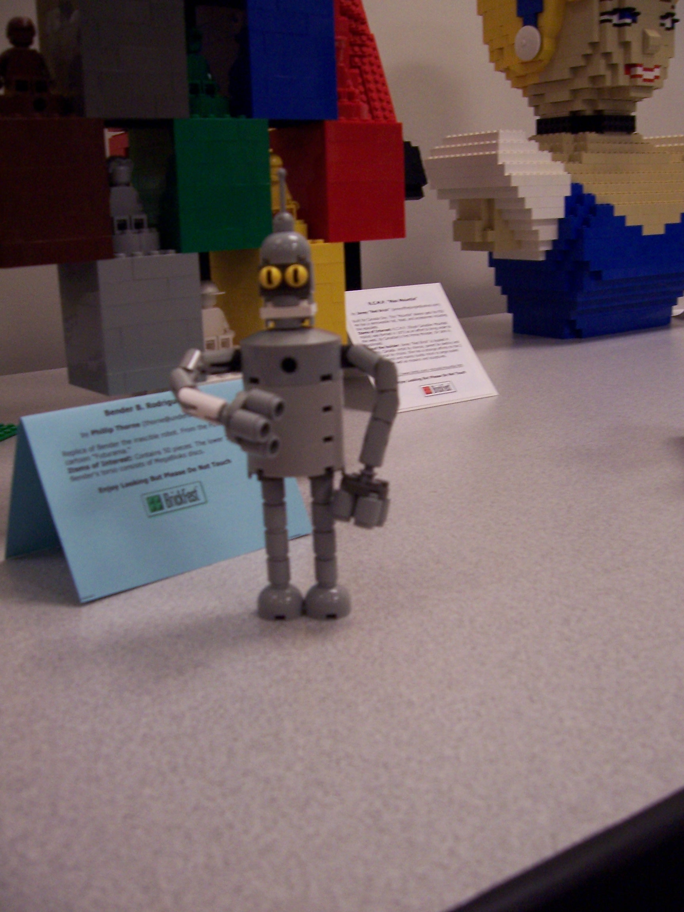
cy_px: 456
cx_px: 342
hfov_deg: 39.7
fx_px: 948
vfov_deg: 51.4
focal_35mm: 36
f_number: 3
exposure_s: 1/30
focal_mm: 6
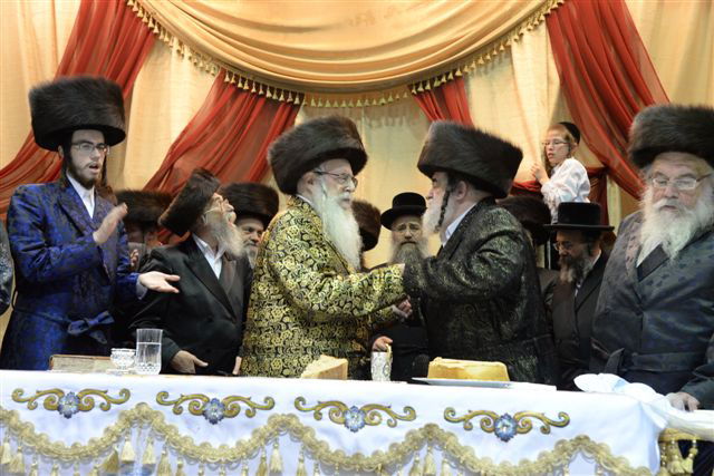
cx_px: 357
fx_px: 992
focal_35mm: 50
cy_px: 238
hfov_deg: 39.6
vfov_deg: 27.0
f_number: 5.6
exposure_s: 1/60
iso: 3200
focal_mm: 50
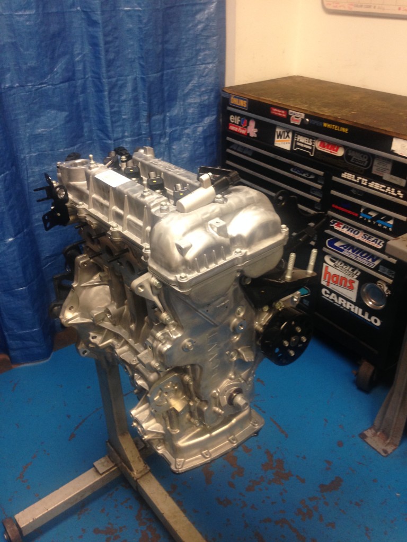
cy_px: 271
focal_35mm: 33
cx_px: 204
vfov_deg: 55.4
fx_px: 517
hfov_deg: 42.9
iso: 100
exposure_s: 1/20
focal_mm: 4.12
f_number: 2.4
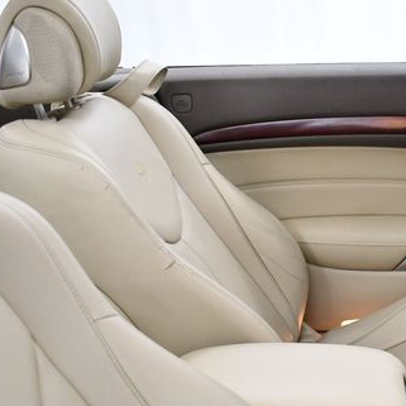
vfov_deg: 28.1
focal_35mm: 61
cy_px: 220
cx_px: 392
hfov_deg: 26.8
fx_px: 809
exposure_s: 1/125
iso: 1100
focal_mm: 18
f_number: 3.5
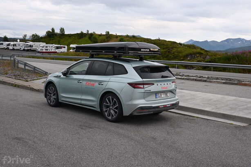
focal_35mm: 40
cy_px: 84
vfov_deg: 33.6
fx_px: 277
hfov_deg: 48.7
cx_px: 126
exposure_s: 1/250
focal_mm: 26.5
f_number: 5.6
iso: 200
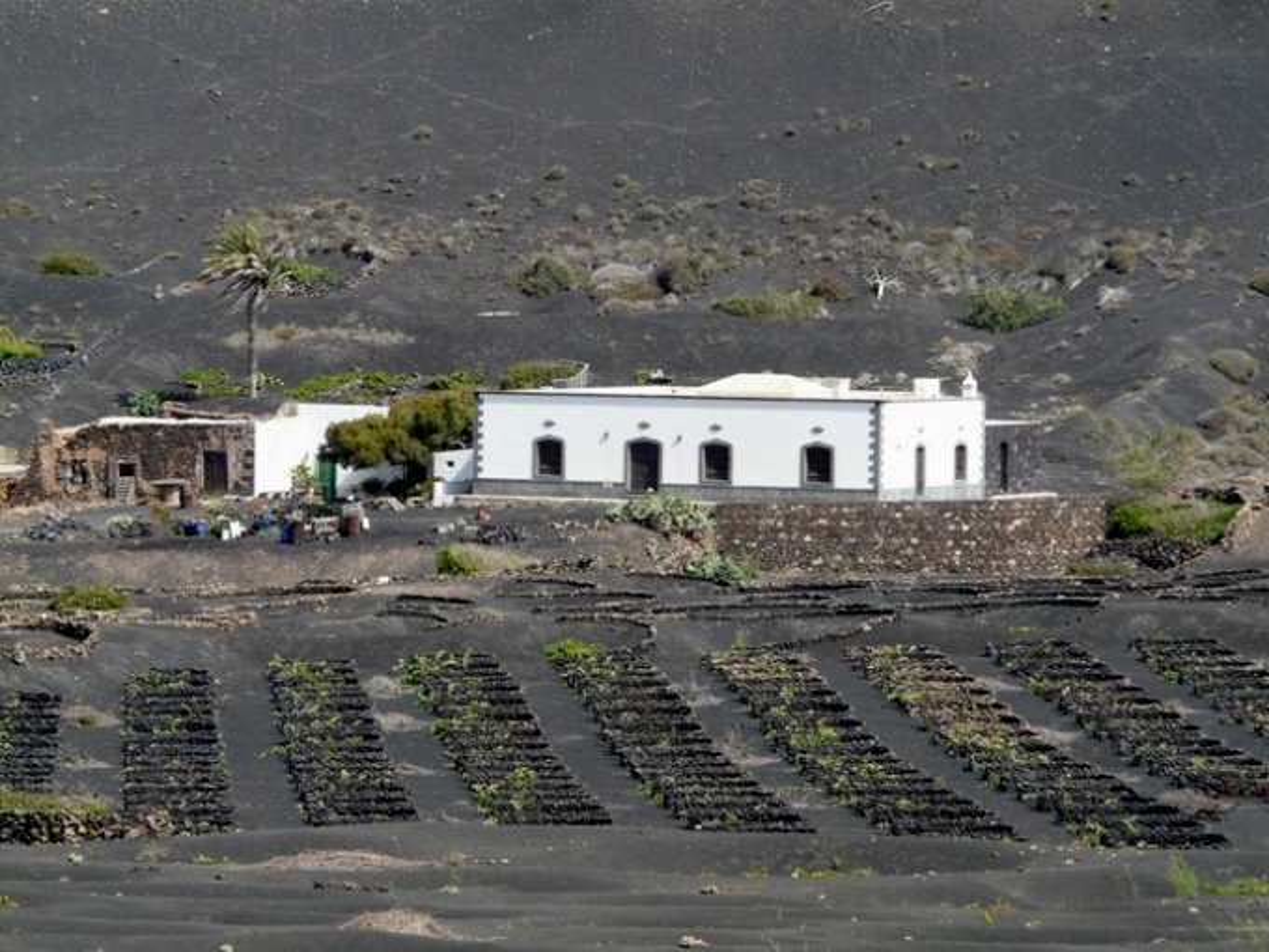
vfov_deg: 6.4
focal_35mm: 231
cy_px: 476
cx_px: 634
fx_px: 8468
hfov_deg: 8.6
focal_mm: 37.9
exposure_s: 1/320
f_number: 5.6
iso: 100
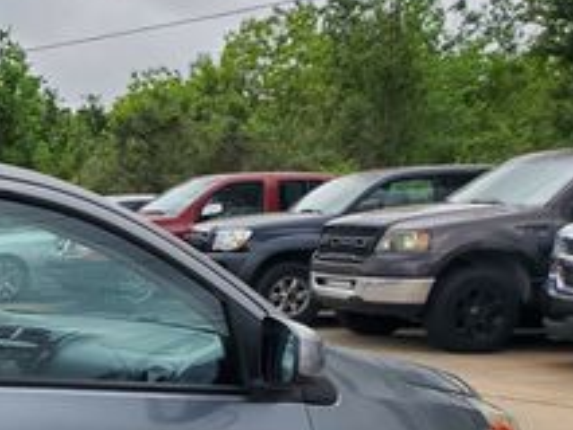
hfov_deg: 21.4
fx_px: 1292
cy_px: 519
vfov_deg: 18.0
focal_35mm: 78
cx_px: -261
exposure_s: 1/185
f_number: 2.4
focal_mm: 4.3
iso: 50
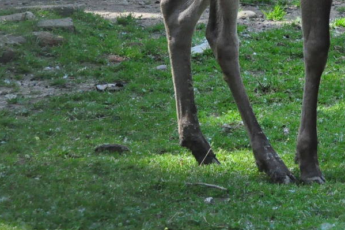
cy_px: 2
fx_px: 4451
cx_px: 344
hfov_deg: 4.4
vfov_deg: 2.9
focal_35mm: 465
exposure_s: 1/1600
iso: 3200
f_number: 10
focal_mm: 116
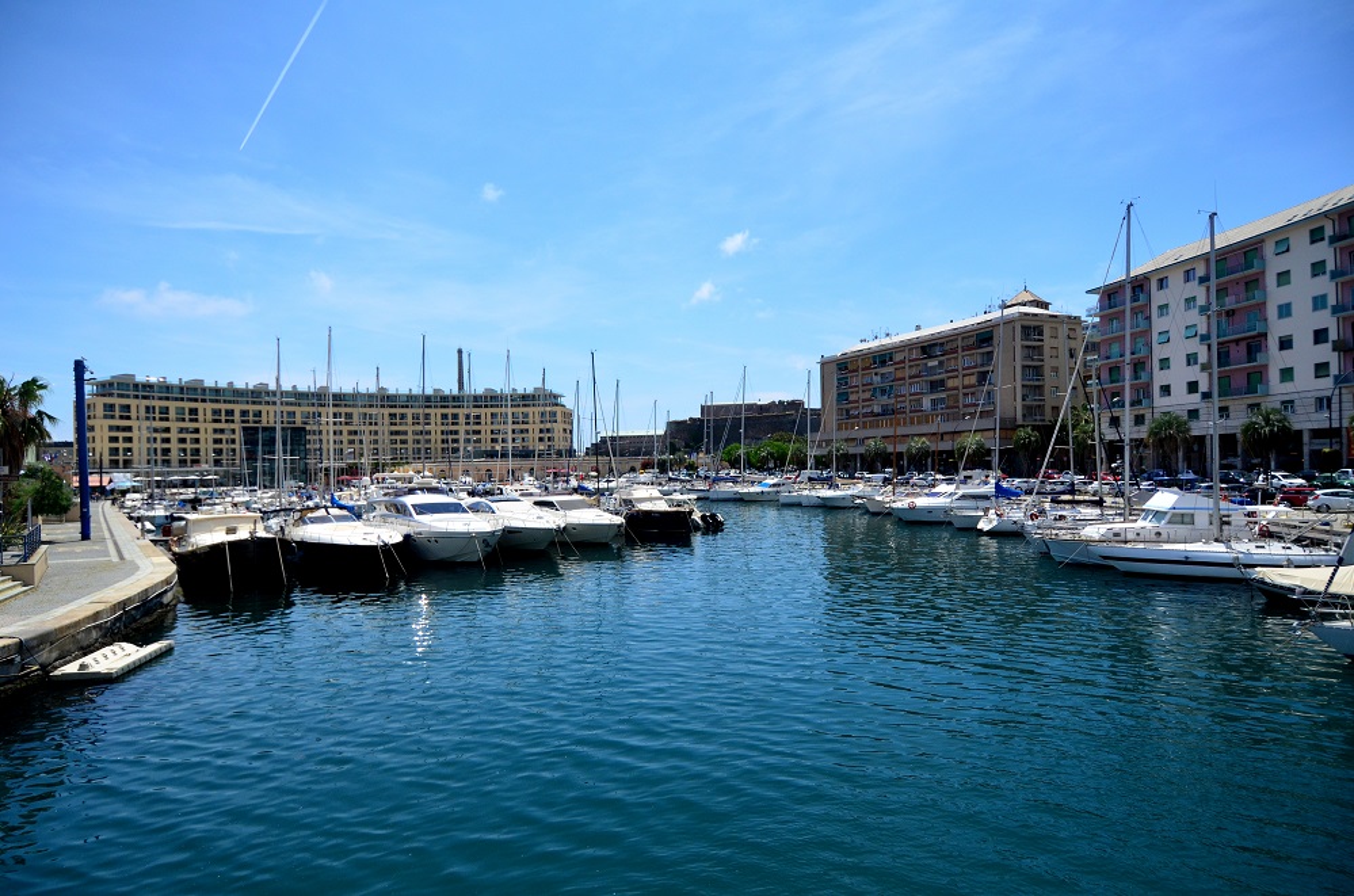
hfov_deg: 90.1
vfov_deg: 67.1
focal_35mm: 18
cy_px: 448
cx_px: 677
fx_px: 675
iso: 720
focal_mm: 12
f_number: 4.5
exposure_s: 1/8000
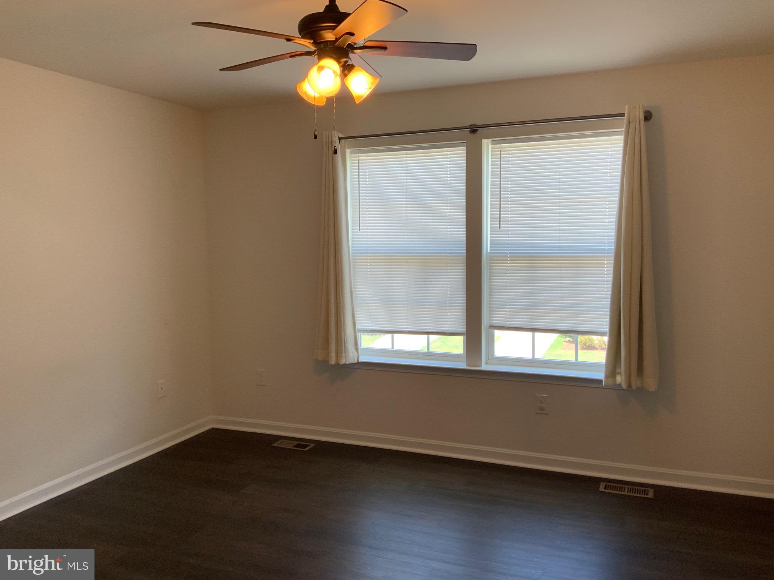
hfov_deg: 61.7
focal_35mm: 29
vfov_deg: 48.2
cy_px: 290
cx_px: 387
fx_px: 648
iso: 50
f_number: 1.8
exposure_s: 1/120
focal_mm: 3
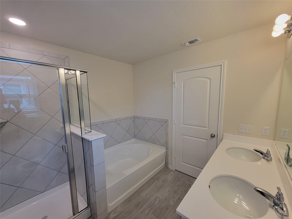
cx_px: 146
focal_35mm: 13
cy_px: 110
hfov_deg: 106.2
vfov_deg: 89.9
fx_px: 110
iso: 100
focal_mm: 2.2
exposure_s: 1/60
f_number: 2.2
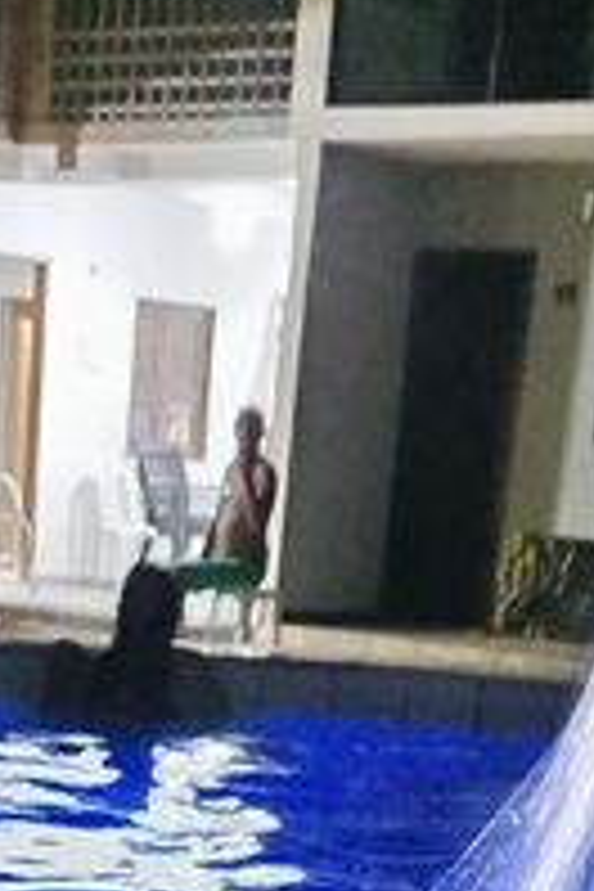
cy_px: 1656
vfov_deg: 16.5
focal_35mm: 101
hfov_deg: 13.4
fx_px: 2500
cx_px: 36
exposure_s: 1/15
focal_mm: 5.24
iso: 11737
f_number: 1.7
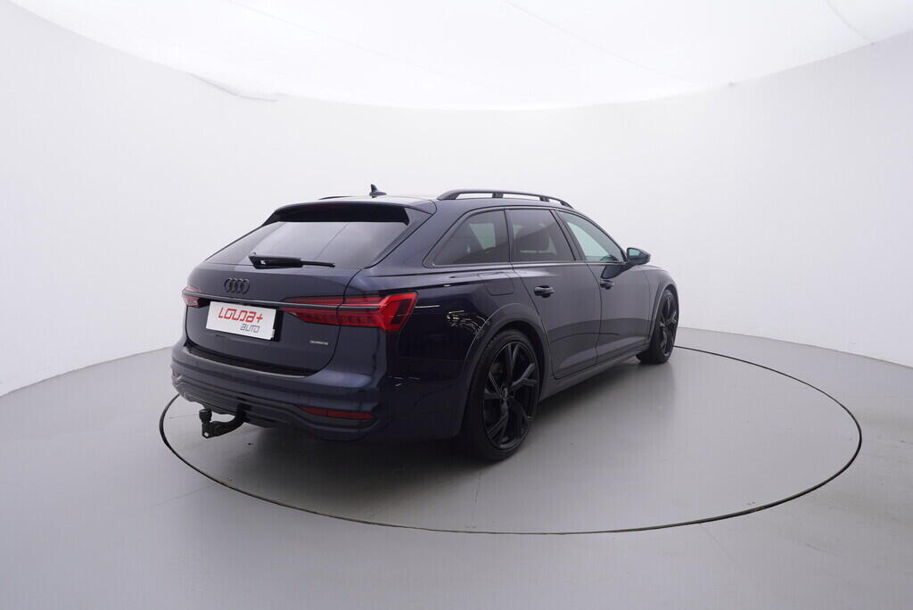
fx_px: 571
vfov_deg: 56.2
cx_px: 456
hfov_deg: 77.3
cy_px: 305
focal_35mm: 22
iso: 200
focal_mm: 15
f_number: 5
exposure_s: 1/80
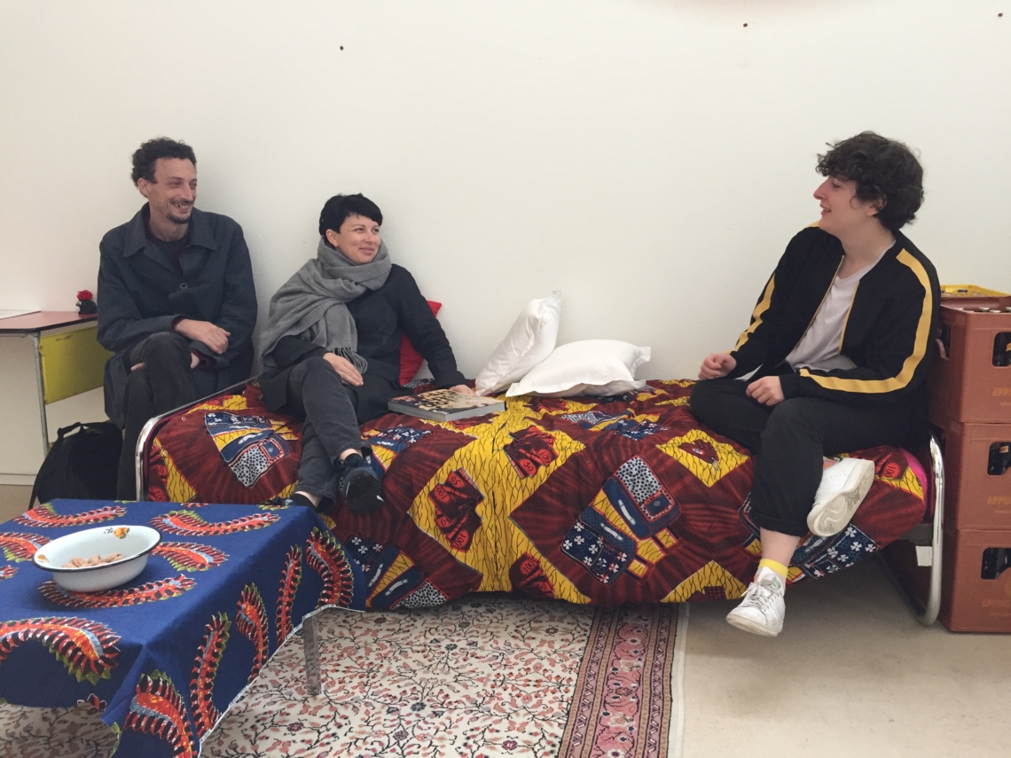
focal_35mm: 29
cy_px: 379
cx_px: 506
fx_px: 847
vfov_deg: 48.2
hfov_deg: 61.7
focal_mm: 4.15
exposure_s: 1/33
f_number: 2.2
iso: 64
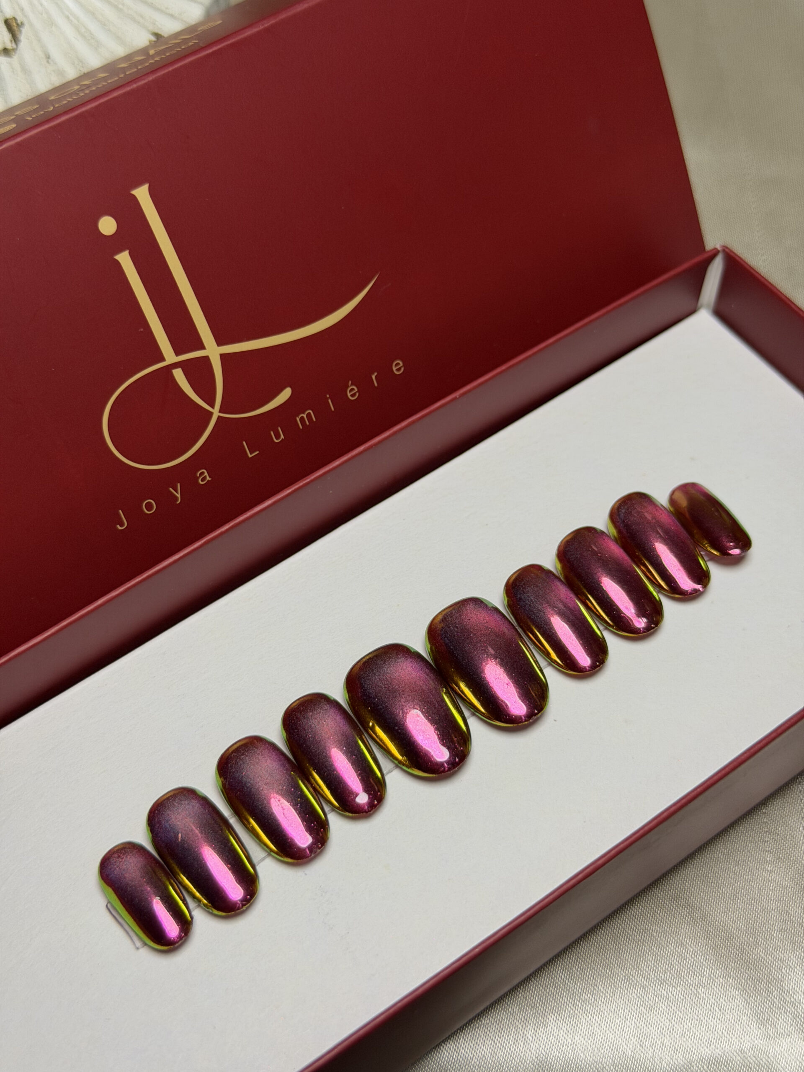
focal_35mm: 48
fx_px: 1486
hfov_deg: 30.3
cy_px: 536
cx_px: 402
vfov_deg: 39.7
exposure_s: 1/96
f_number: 1.78
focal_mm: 6.76
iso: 100
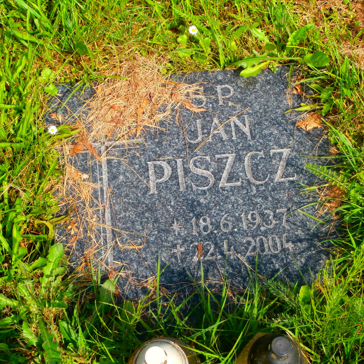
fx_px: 666
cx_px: 215
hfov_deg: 30.5
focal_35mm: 56
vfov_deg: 30.6
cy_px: 184
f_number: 4.2
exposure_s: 1/400
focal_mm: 8.29
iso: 100
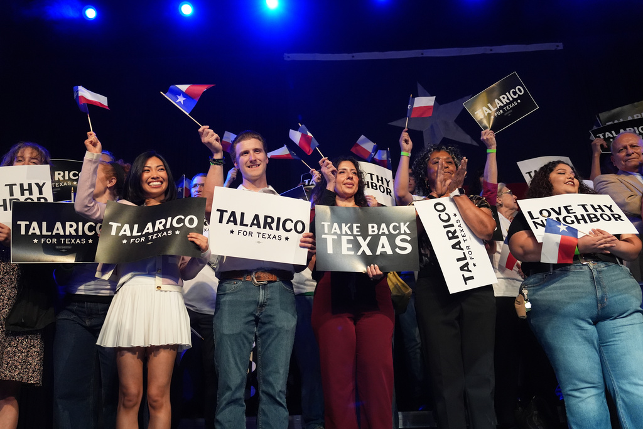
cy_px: 214
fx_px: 572
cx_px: 322
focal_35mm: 32
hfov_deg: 58.7
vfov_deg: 41.1
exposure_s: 1/800
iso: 3200
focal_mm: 32
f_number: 2.8
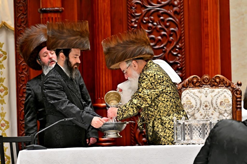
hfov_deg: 6.9
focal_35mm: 300
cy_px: 82
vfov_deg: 4.6
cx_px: 124
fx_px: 2058
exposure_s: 1/320
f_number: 2.8
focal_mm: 200
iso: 200
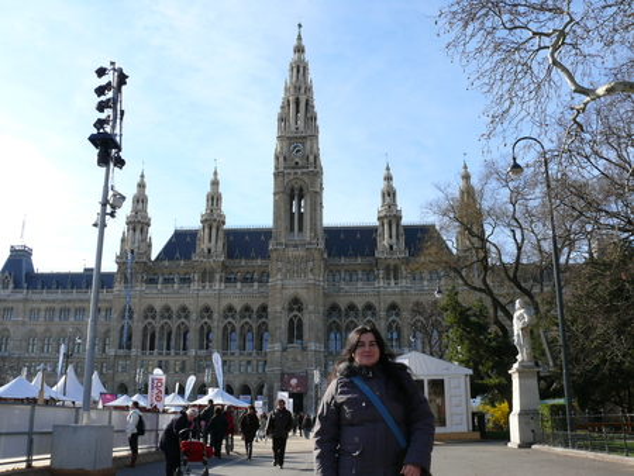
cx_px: 317
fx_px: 641
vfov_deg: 40.7
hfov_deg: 52.6
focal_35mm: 35
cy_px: 238
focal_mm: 7.4
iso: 100
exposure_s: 1/250
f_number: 5.6
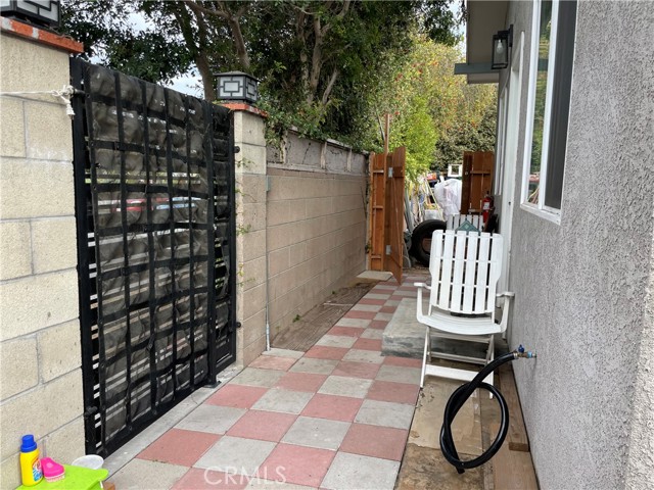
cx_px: 327
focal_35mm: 26
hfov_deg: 67.3
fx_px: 491
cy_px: 245
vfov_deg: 53.1
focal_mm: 4.2
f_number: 1.6
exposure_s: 1/371
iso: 32
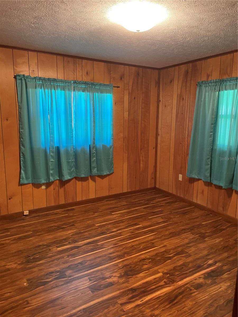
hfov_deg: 53.1
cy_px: 158
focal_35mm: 26
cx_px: 119
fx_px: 238
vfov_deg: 67.3
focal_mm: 4.2
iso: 500
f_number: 1.6
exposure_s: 1/40
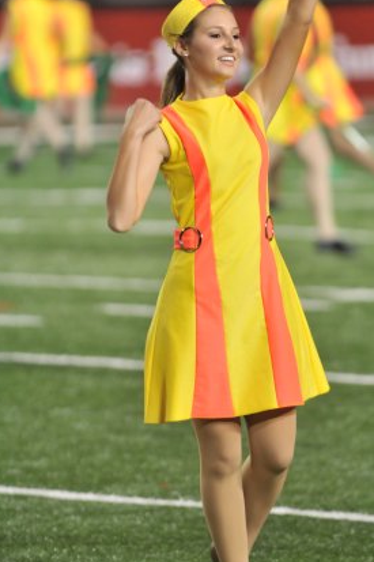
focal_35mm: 436
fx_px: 6800
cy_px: 248
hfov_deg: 3.2
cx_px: 221
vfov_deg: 4.7
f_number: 2.8
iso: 800
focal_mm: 200
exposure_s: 1/200
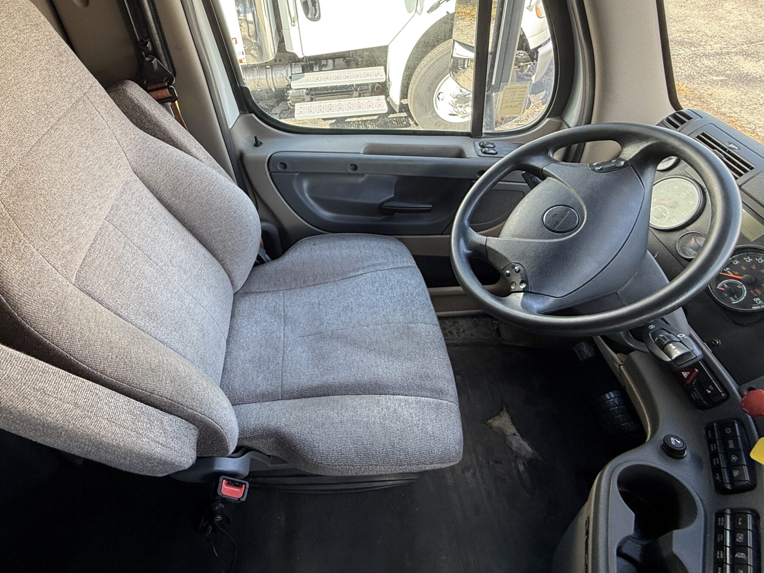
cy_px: 203
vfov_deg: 64.7
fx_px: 441
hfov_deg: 80.7
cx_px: 303
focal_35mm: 20
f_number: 2.2
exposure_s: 1/99
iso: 50
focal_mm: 2.22
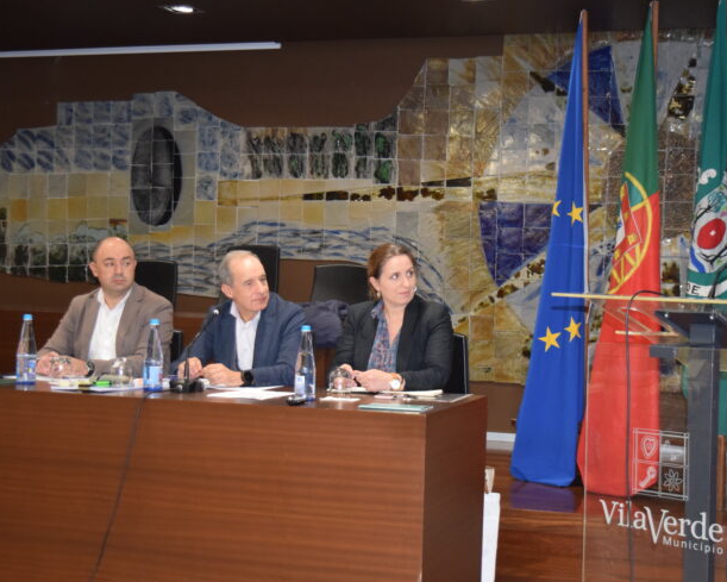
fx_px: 1270
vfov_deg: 25.8
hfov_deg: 31.8
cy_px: 287
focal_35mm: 59
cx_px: 469
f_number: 4.5
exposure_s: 1/60
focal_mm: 32
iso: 1600
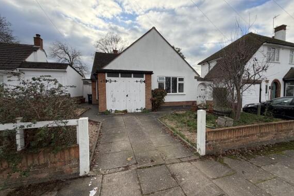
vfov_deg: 77.3
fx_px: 122
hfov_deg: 100.4
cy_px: 97
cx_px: 150
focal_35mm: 15
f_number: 2.2
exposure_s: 1/569
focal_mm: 2.22
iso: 40
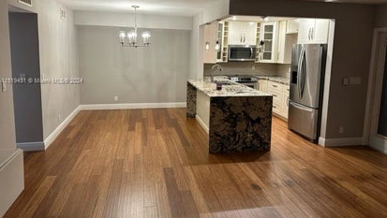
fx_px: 277
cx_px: 196
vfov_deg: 42.6
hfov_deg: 69.8
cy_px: 81
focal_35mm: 27
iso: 200
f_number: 1.78
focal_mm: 6.86
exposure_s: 1/60
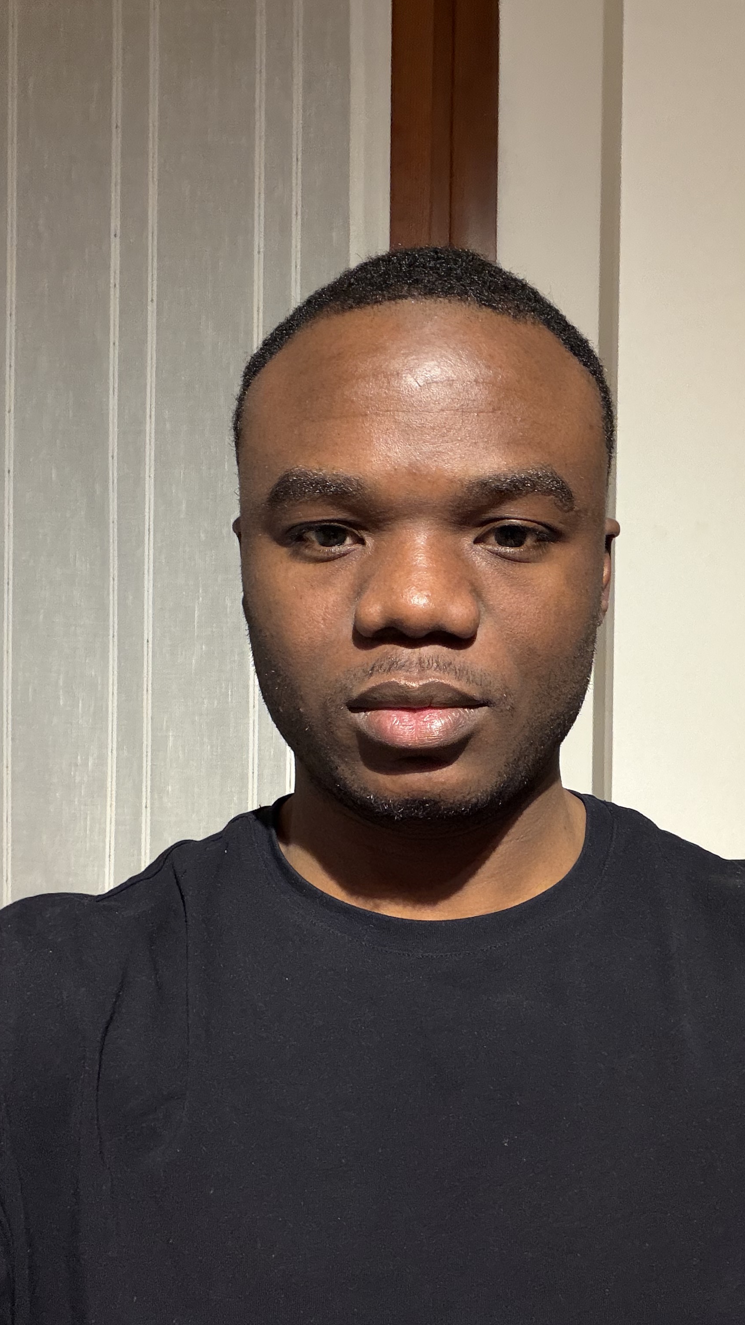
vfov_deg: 59.5
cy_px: 665
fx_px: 1159
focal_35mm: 33
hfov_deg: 35.6
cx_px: 409
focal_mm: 2.71
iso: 400
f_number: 1.9
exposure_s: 1/25
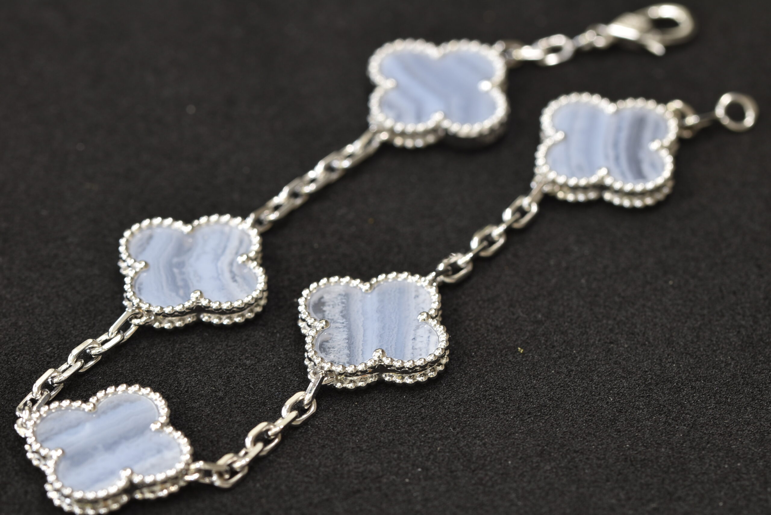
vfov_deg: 10.2
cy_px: 258
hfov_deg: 15.2
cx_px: 386
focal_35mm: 135
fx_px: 2893
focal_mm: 90
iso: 100
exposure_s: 1/2.5
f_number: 11
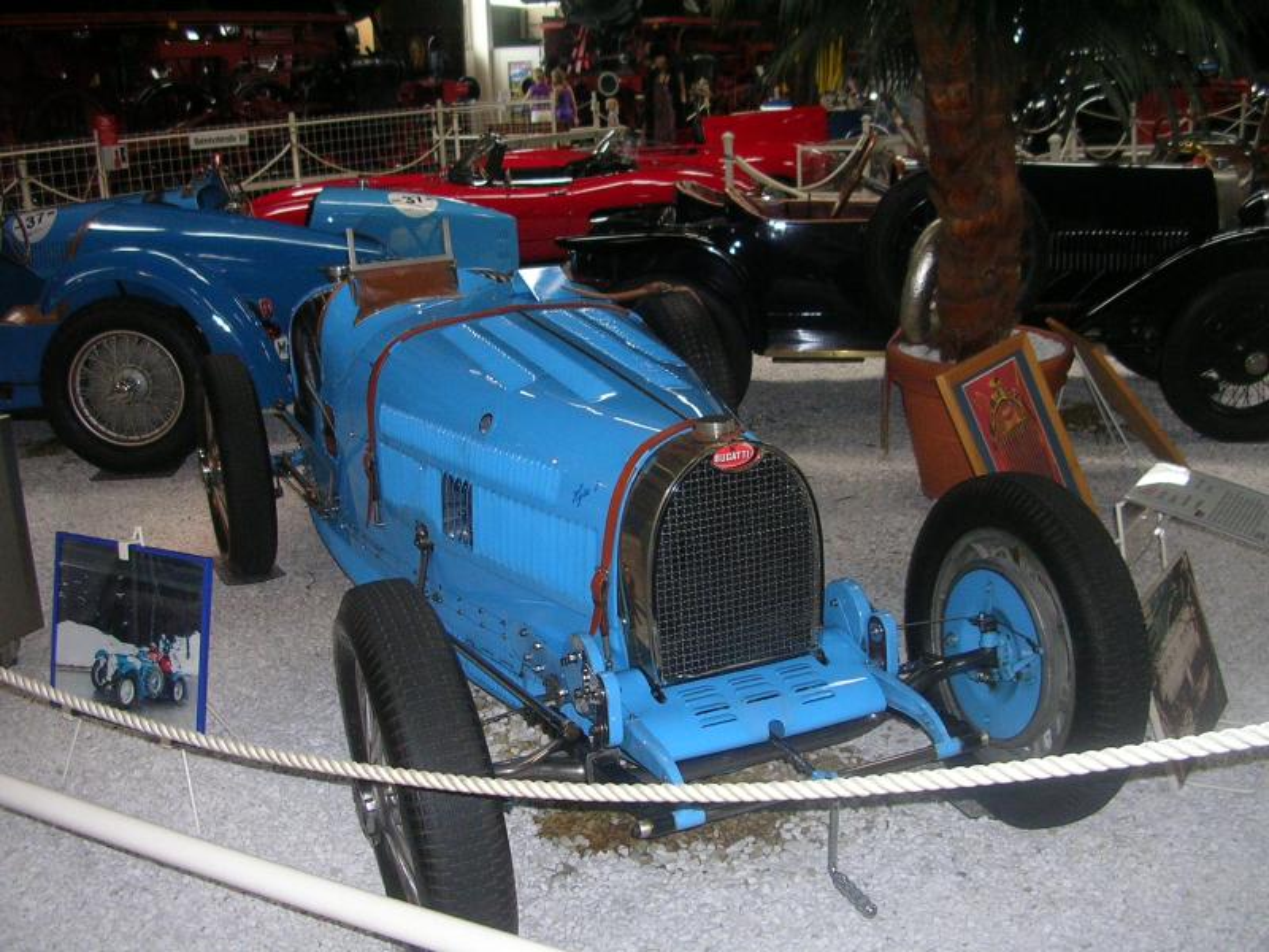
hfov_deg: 49.0
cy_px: 476
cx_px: 634
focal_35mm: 38
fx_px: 1393
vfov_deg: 37.7
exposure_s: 1/60.1
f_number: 2.8
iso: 122
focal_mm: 5.8
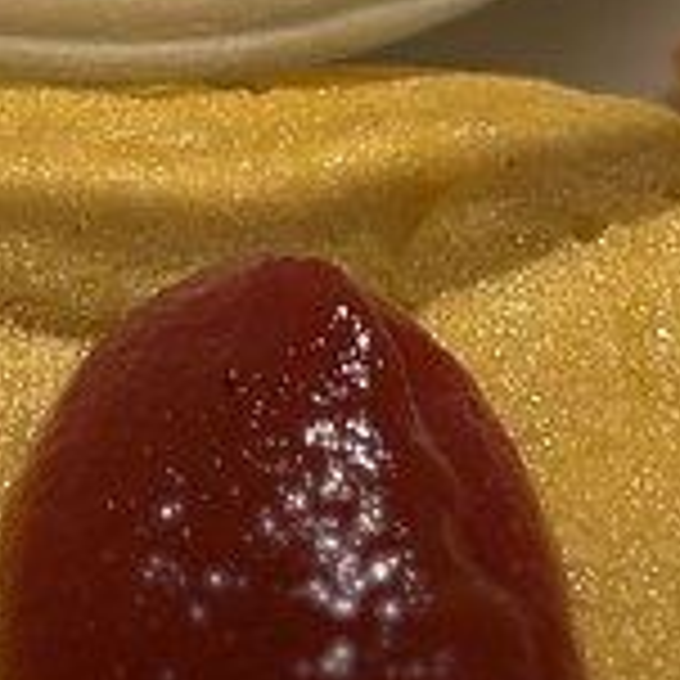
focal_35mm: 234
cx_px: 203
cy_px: -567
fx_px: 5201
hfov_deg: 7.5
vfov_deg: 7.3
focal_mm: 5.96
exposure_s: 1/121
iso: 80
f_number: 1.6
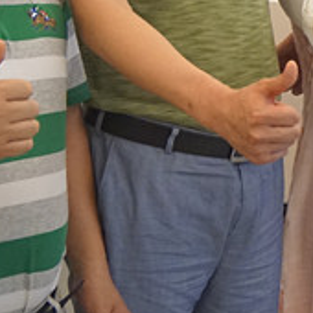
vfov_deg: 13.8
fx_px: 1289
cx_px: 466
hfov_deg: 13.1
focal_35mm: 126
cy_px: 64
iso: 2500
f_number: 4
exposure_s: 1/160
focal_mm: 21
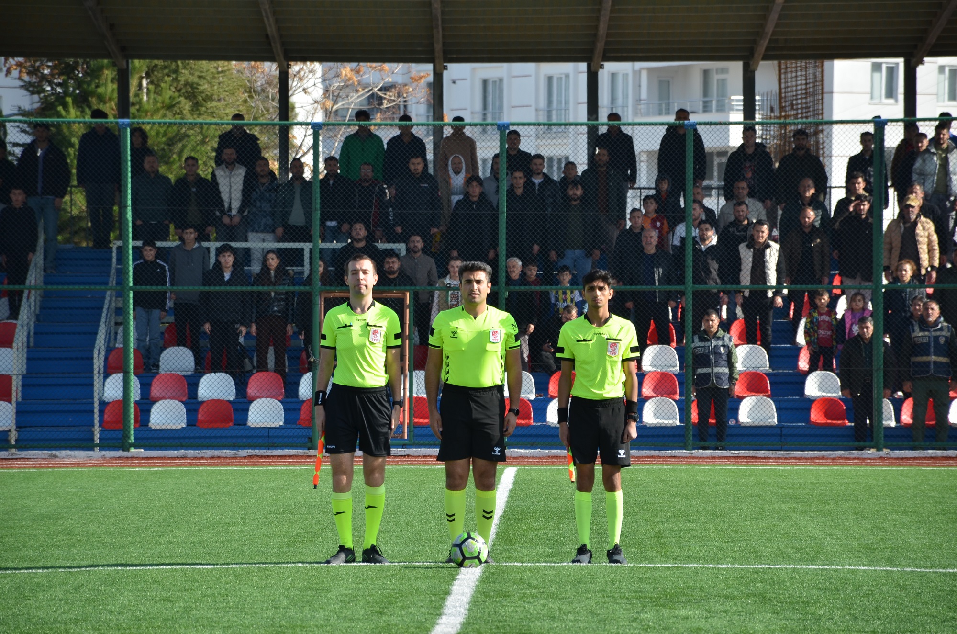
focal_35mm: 210
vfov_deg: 6.5
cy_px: 317
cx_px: 478
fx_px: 5570
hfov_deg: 9.8
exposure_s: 1/640
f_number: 6.3
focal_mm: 140
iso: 200
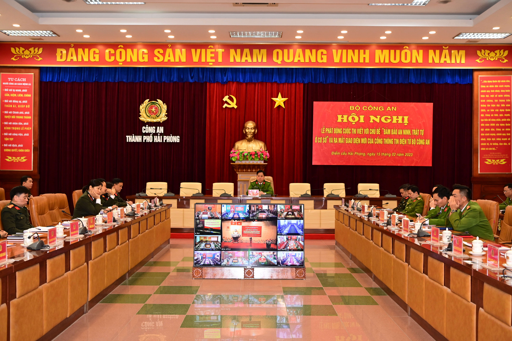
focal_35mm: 44
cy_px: 170
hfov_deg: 44.5
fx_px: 625
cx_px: 256
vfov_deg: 30.5
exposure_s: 1/200
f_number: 4.5
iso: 2500
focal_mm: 44
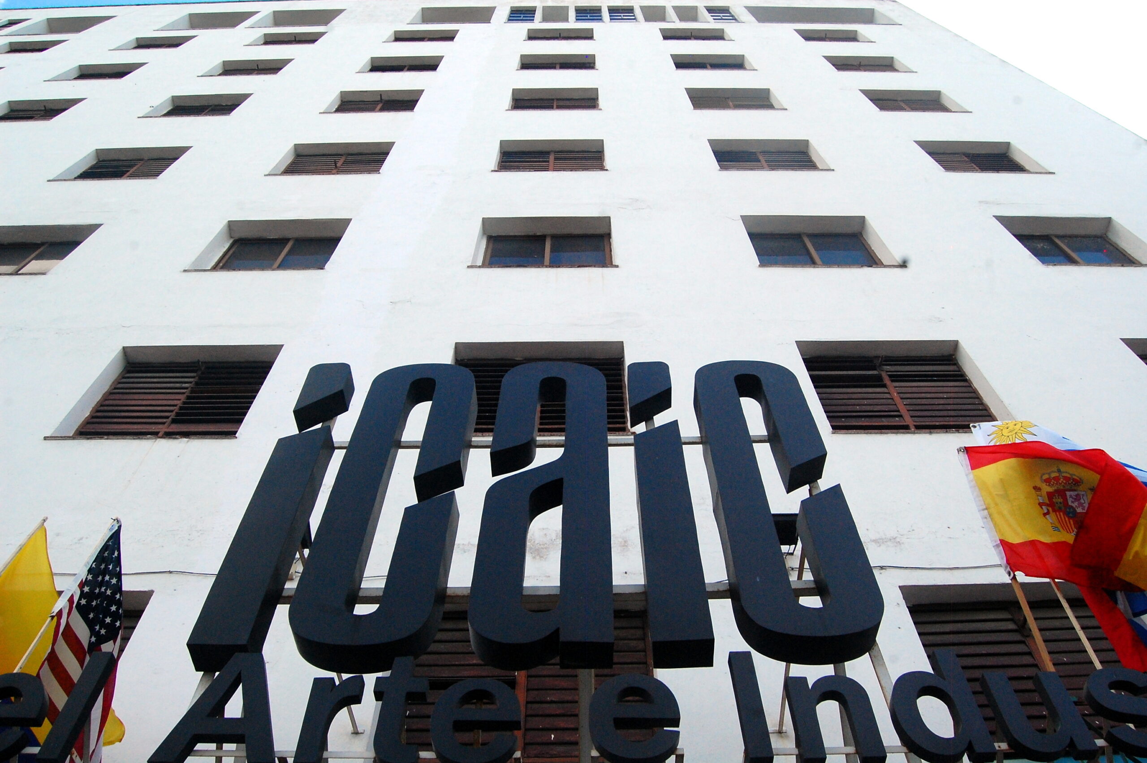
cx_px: 574
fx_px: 859
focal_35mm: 27
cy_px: 382
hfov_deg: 67.4
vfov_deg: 47.8
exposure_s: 1/400
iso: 800
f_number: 10
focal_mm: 18
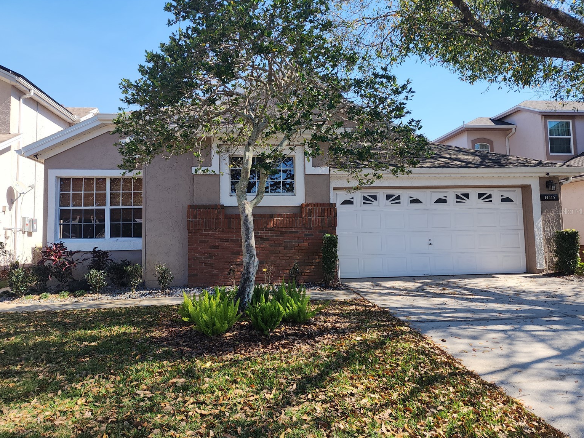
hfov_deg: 71.6
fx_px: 405
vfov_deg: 56.8
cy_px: 211
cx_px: 285
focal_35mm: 24
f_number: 1.8
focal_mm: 6.4
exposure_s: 1/515
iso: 12
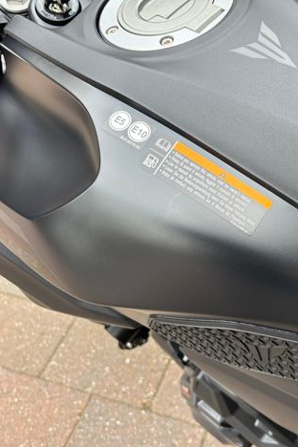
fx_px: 459
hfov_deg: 34.7
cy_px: 225
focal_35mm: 37
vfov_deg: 51.9
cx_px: 242
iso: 40
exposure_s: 1/121
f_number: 1.6
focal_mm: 5.96
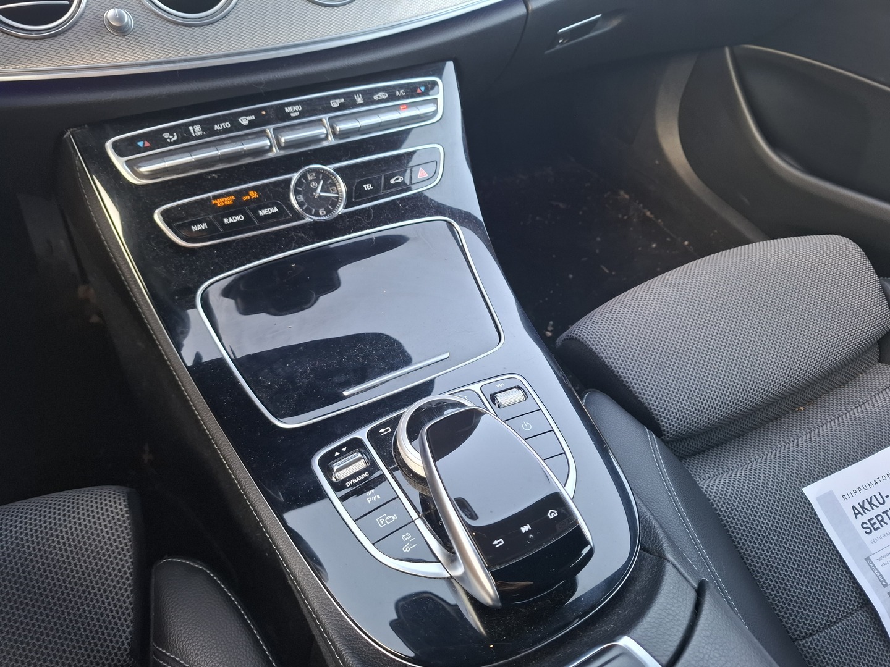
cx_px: 445
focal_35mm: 23
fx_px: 591
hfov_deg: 73.9
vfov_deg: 58.9
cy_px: 334
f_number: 1.8
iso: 160
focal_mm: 5.54
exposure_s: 1/100
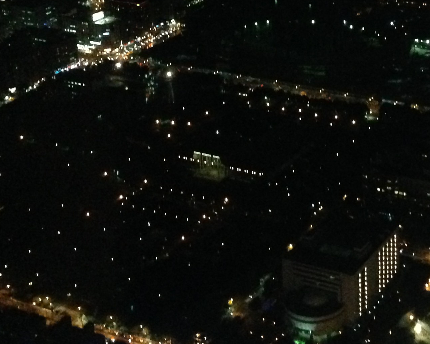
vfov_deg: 18.4
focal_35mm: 82
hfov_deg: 22.7
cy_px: 31
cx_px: 384
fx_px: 1044
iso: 800
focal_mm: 4.12
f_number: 2.4
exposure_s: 1/15
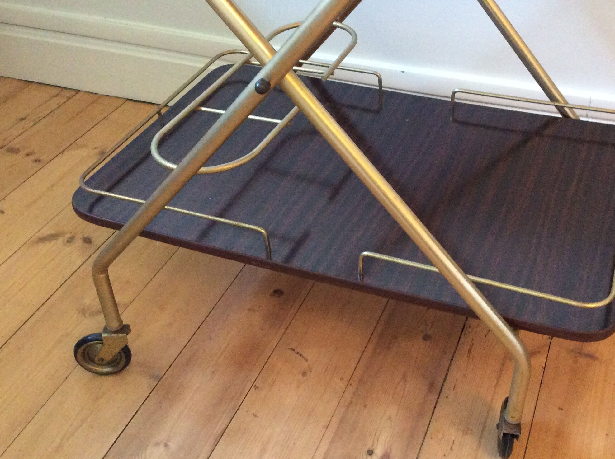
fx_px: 745
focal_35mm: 42
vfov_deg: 34.3
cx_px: 364
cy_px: 236
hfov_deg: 44.7
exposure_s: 1/25
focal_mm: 3.3
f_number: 2.4
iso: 250
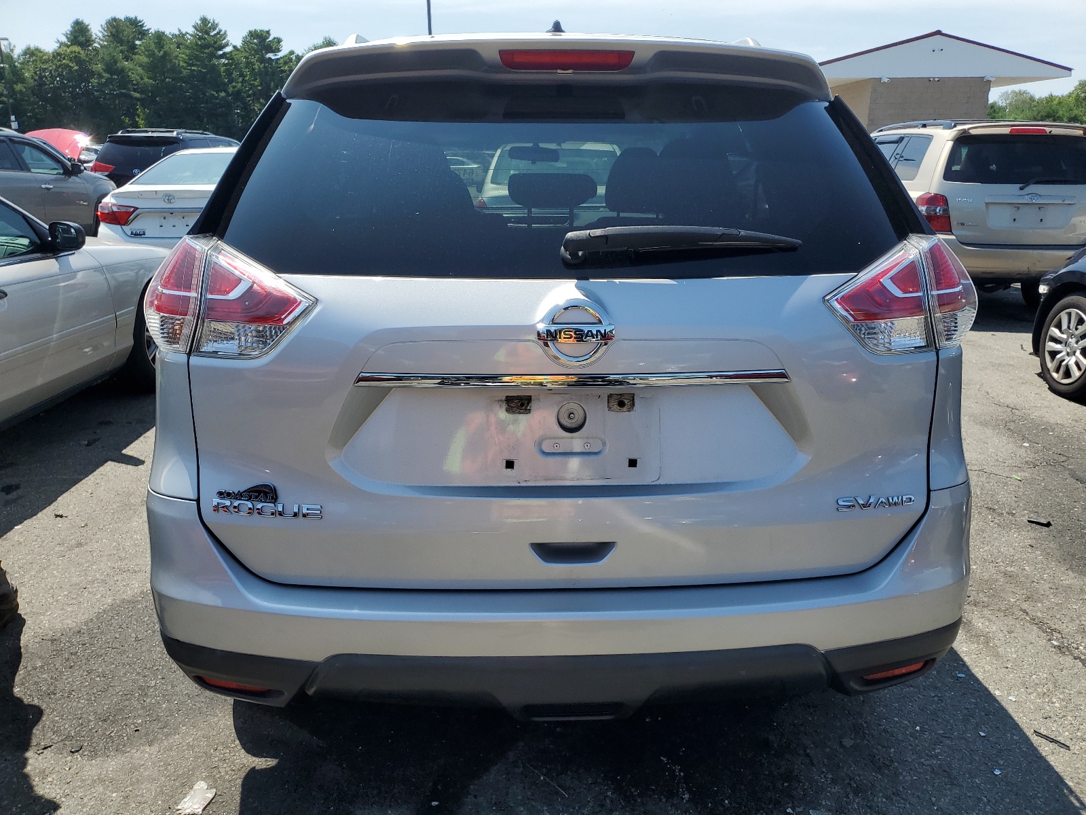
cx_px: 543
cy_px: 408
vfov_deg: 53.1
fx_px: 816
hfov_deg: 67.3
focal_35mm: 26
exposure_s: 1/3333
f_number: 1.5
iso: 50
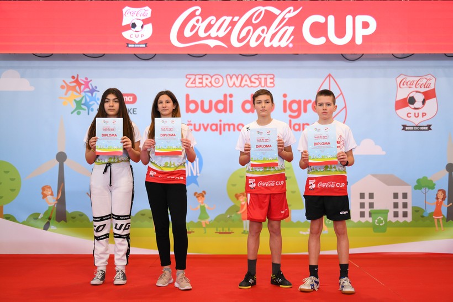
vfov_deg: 27.0
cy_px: 151
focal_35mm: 50
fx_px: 629
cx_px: 226
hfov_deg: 39.6
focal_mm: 50
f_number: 1.4
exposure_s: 1/500
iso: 640
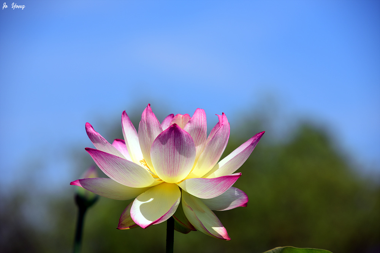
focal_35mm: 230
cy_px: 126
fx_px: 2428
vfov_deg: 6.0
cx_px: 190
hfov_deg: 8.9
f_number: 8
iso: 100
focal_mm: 230
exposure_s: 1/500
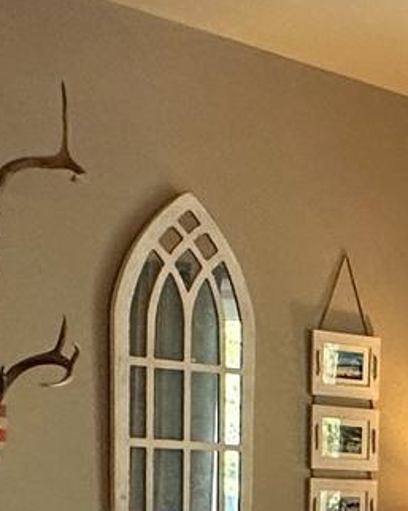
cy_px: 655
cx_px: 664
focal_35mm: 87
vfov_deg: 20.2
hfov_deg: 15.8
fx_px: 1315
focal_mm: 2.22
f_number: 2.2
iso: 250
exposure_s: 1/120
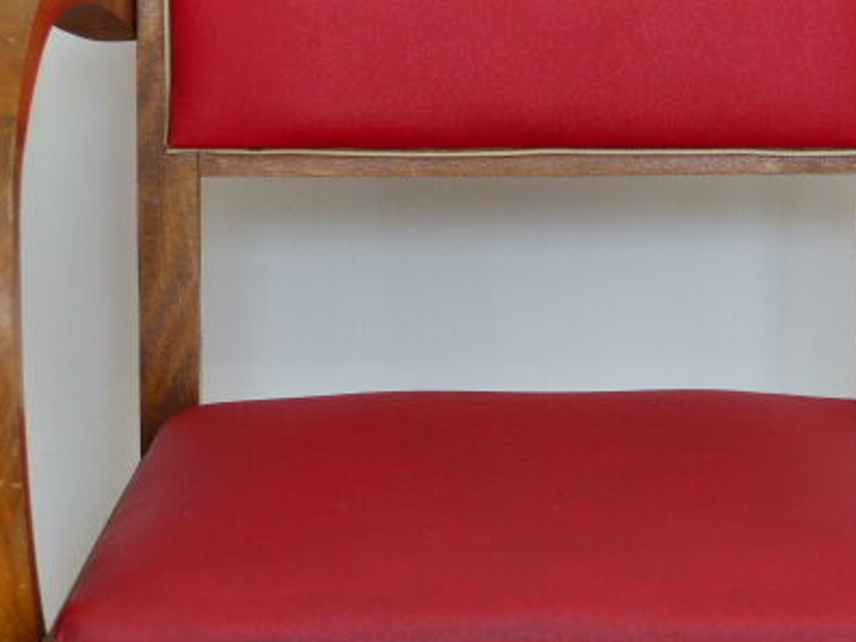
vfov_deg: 9.8
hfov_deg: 13.0
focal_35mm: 152
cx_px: 556
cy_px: 337
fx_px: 3759
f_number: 2.8
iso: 100
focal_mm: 16.9
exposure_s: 1/60
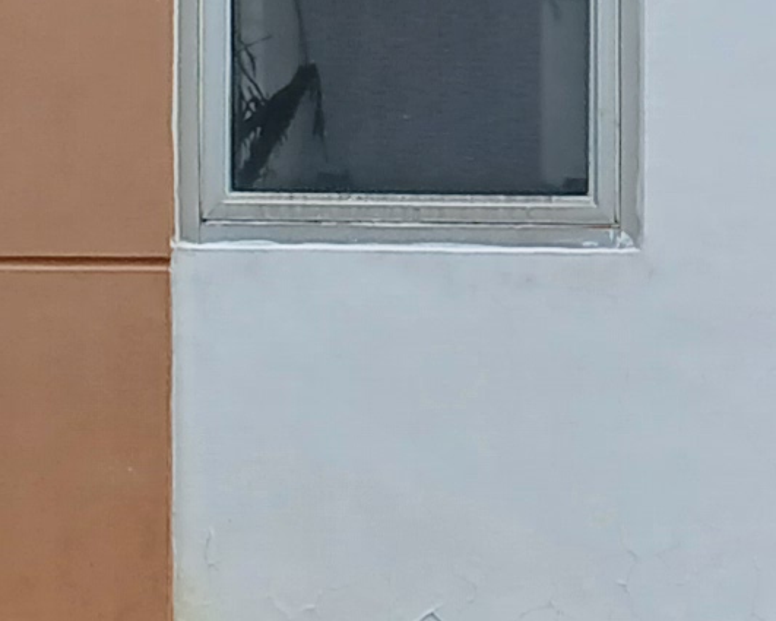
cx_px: 618
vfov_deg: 7.9
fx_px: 4479
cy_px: -134
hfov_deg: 9.9
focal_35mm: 195
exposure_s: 1/277
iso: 20
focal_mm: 3.98
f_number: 1.8
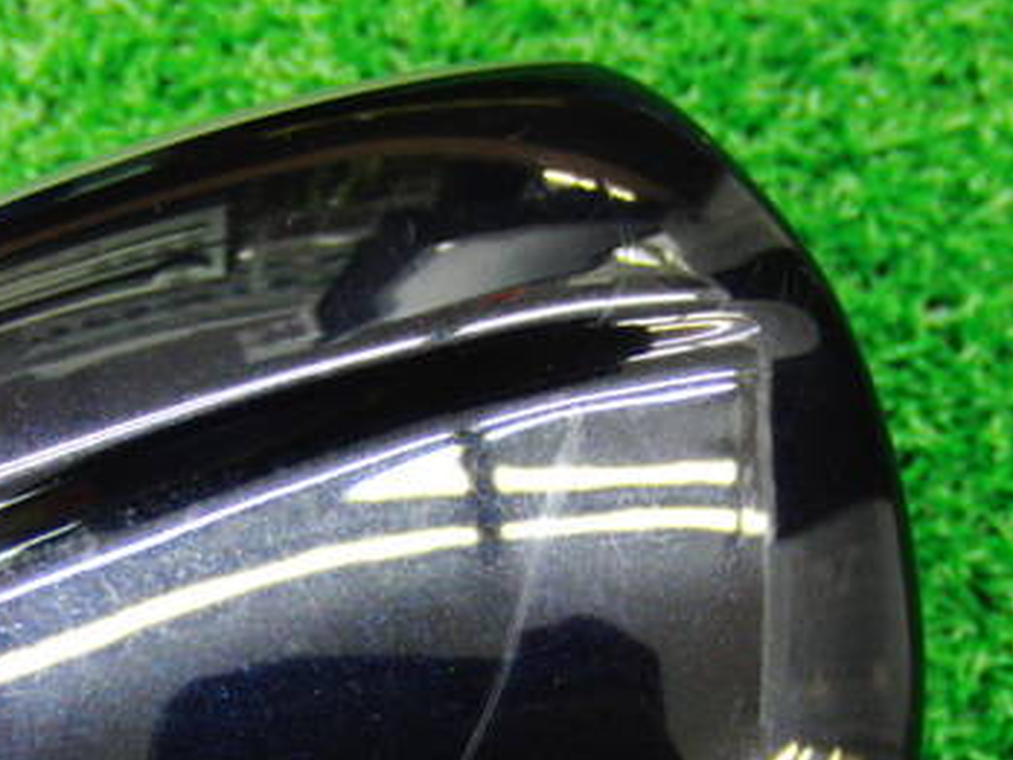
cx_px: 524
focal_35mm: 68
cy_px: 690
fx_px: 1990
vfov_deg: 21.1
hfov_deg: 28.6
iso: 400
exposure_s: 1/20
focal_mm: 6.42
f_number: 3.6
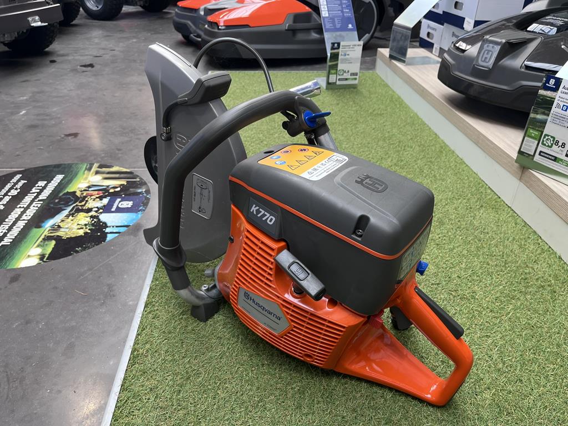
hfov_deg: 67.3
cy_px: 213
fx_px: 427
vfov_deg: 53.1
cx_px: 284
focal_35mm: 26
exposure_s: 1/122
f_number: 1.6
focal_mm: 5.1
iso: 64
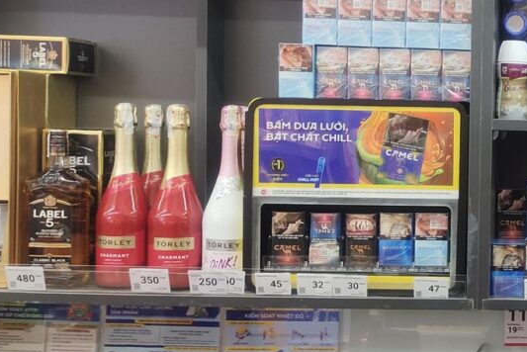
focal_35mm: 39
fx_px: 571
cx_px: 383
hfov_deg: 48.0
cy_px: 170
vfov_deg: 34.2
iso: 405
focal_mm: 5.42
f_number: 1.89
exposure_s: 1/50
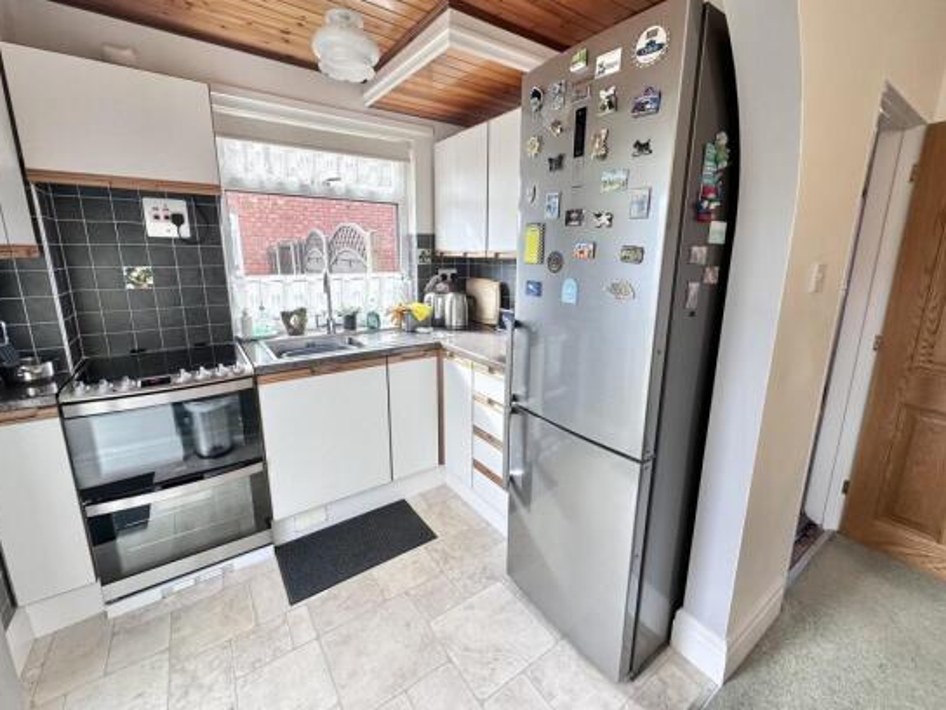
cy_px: 338
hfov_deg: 98.2
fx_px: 410
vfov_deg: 81.7
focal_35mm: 15
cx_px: 481
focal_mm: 2.22
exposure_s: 1/114
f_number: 2.2
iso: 40
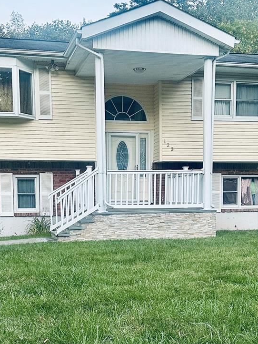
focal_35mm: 51
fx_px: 507
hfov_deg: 28.6
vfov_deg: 37.0
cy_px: 239
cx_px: 127
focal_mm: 6.86
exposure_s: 1/113
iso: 250
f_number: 1.78
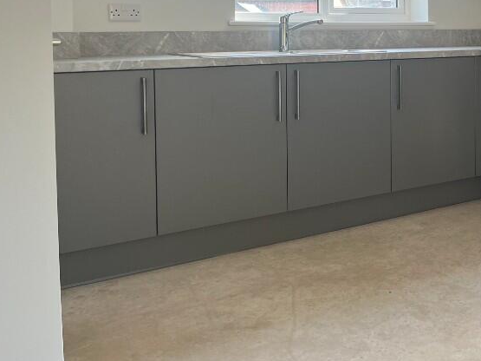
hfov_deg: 37.0
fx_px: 667
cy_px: 50
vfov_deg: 29.3
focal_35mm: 48
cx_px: 439
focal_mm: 5.1
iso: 40
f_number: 1.6
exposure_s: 1/124
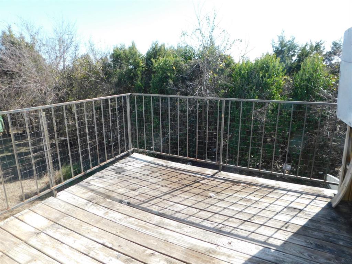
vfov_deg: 58.9
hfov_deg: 73.9
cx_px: 176
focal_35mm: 23
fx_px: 234
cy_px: 132
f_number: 3
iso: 125
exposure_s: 1/500
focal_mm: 4
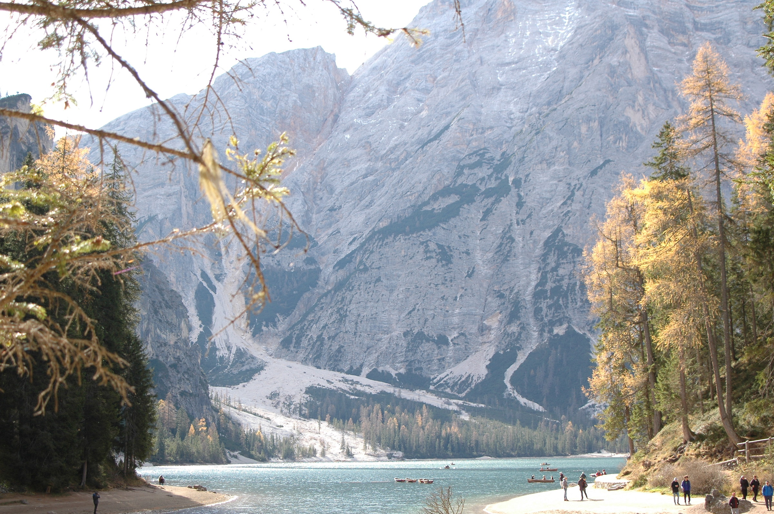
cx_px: 387
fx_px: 1128
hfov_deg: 37.9
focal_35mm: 52
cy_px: 257
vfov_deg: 25.7
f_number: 8
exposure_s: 1/250
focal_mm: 35
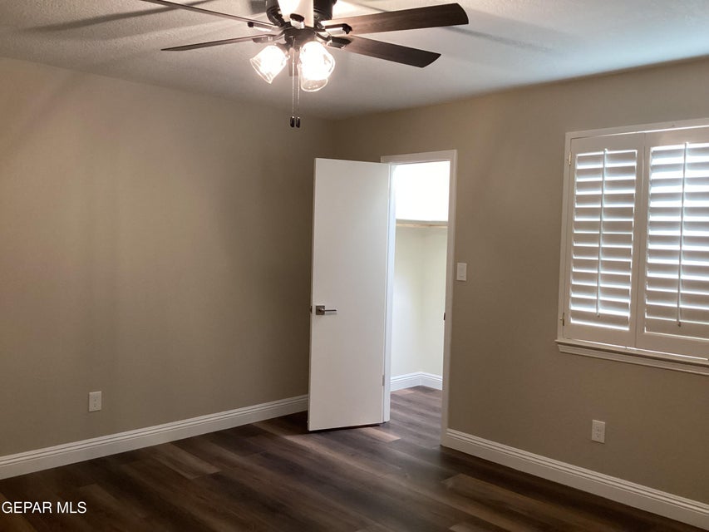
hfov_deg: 58.3
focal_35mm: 31
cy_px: 266
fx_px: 635
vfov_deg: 45.5
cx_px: 354
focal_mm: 3.3
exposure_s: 1/60
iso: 320
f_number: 2.4
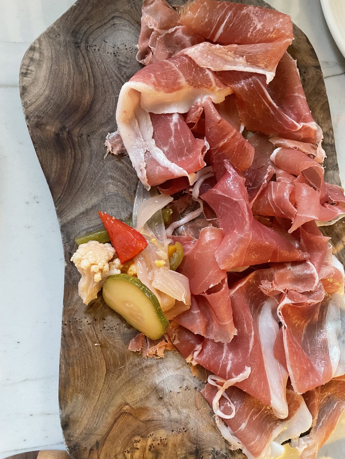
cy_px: 230
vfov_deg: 67.3
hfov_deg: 53.1
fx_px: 346
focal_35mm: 26
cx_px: 172
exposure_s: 1/60
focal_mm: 4.2
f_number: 1.6
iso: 400
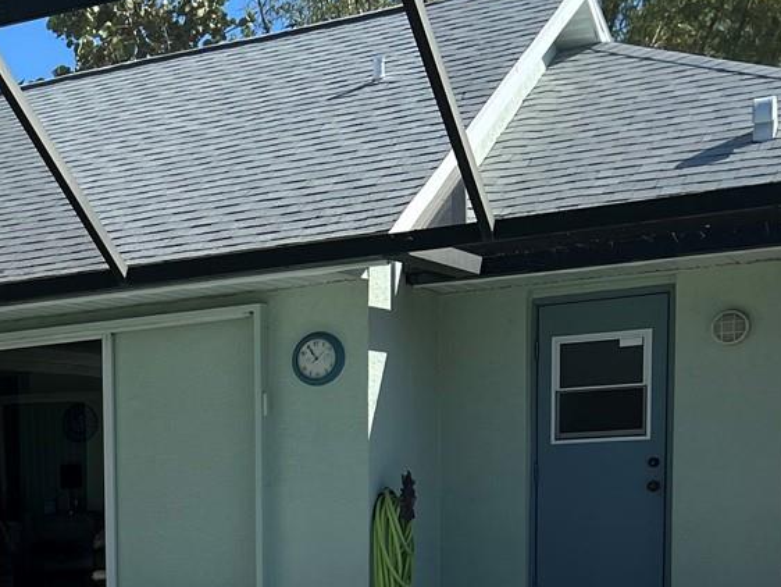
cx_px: -189
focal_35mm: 74
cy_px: 687
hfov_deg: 23.7
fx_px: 1670
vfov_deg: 18.9
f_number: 1.5
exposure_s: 1/2513
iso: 50
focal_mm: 5.7
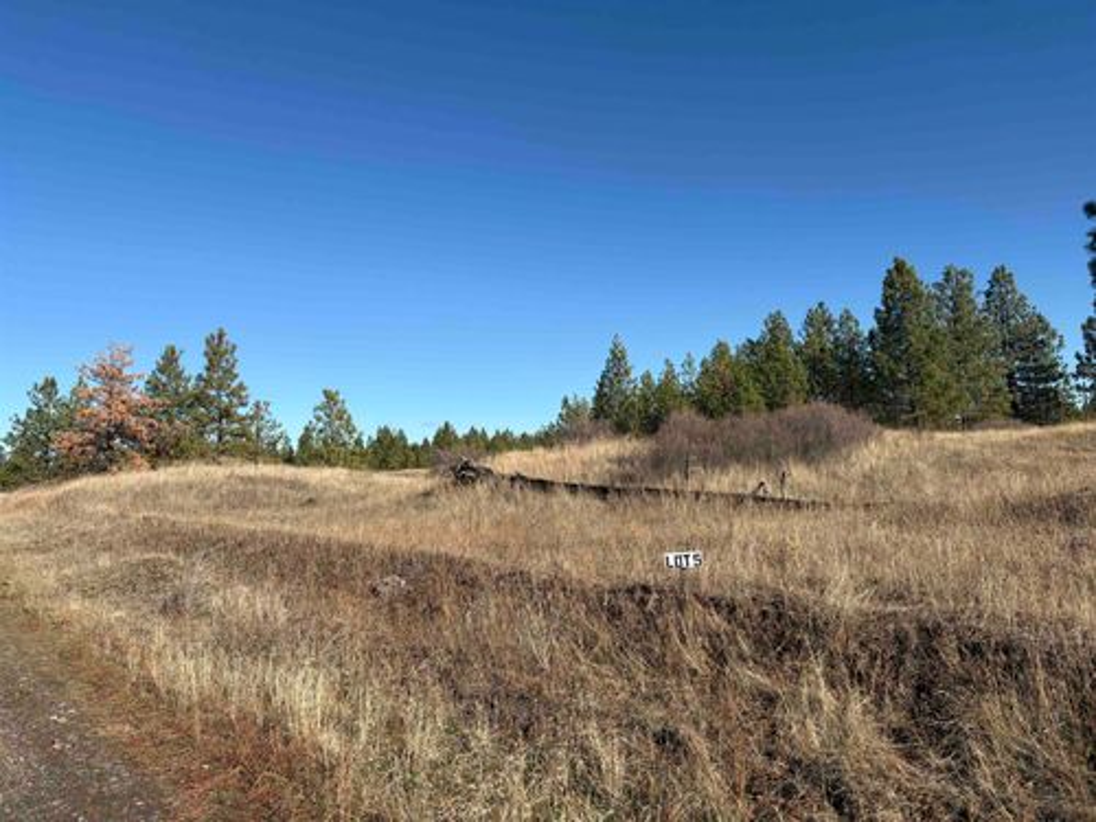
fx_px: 823
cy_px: 411
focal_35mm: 26
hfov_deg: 67.3
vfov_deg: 53.1
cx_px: 548
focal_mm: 5.96
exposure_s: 1/3831
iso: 50
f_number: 1.6
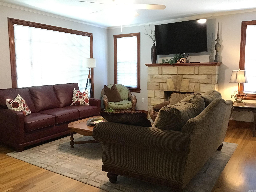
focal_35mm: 31
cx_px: 128
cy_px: 96
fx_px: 229
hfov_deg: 58.4
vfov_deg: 45.4
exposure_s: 1/30
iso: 200
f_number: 2.4
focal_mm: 3.3
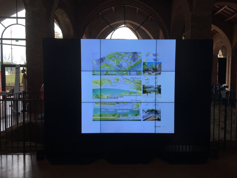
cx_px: 118
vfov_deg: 48.2
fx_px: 199
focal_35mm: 29
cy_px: 89
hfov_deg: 61.7
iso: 25
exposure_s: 1/100
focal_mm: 4.15
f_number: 2.2
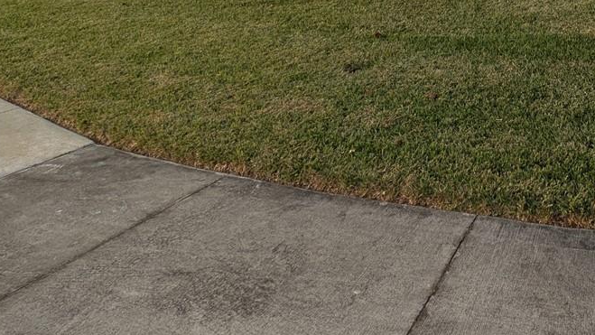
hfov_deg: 46.9
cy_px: -81
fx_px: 584
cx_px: 567
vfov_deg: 27.6
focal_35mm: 37
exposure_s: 1/758
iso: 52
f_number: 2.2
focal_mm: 1.83
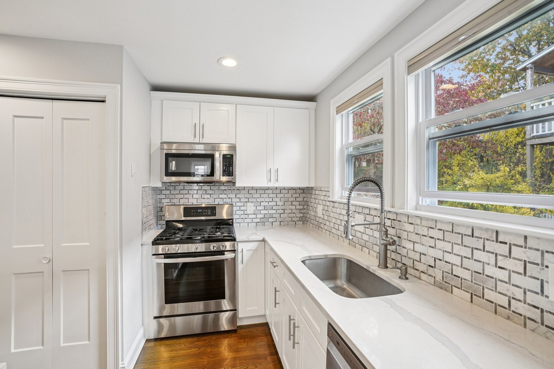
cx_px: 277
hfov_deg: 96.7
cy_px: 184
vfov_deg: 73.7
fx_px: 246
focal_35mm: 16
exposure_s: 1/30
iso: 500
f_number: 8
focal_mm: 16
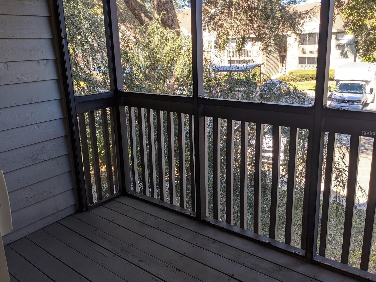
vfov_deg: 46.8
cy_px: 133
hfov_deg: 59.9
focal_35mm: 30
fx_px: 326
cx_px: 178
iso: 49
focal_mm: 4.38
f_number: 1.73
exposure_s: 1/275
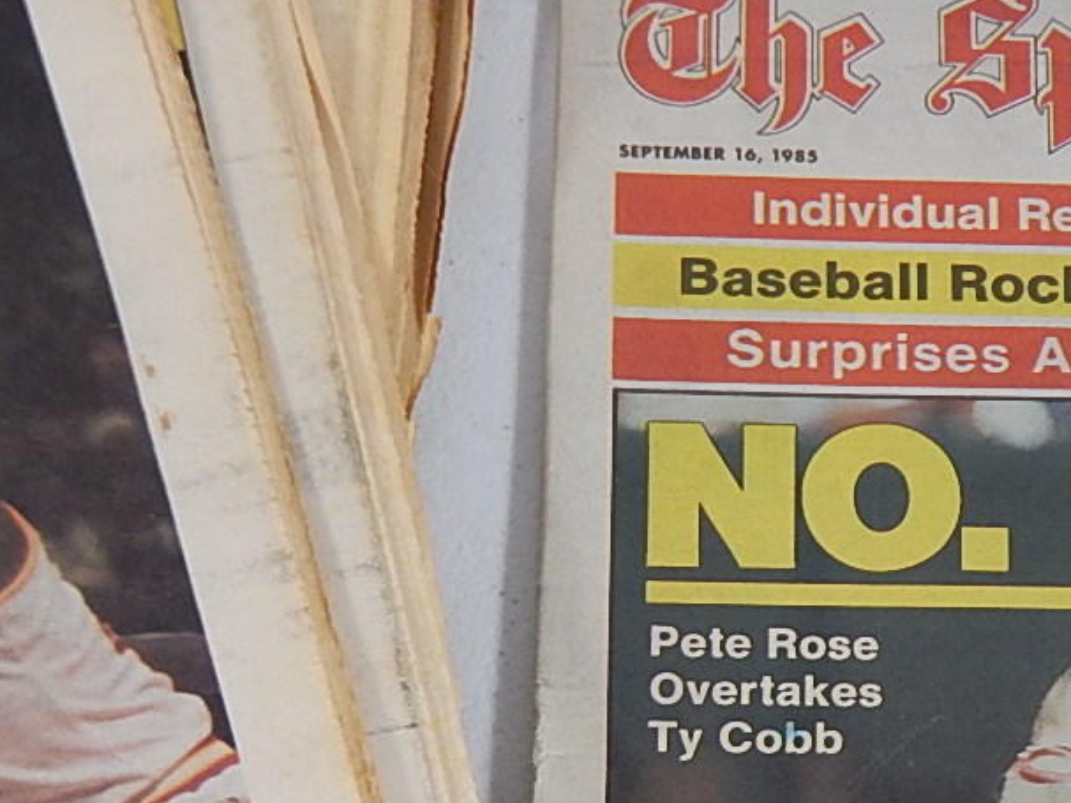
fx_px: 1794
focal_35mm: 58
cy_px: 979
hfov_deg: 32.1
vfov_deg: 23.0
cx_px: 902
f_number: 3
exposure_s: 1/30
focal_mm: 4
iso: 200
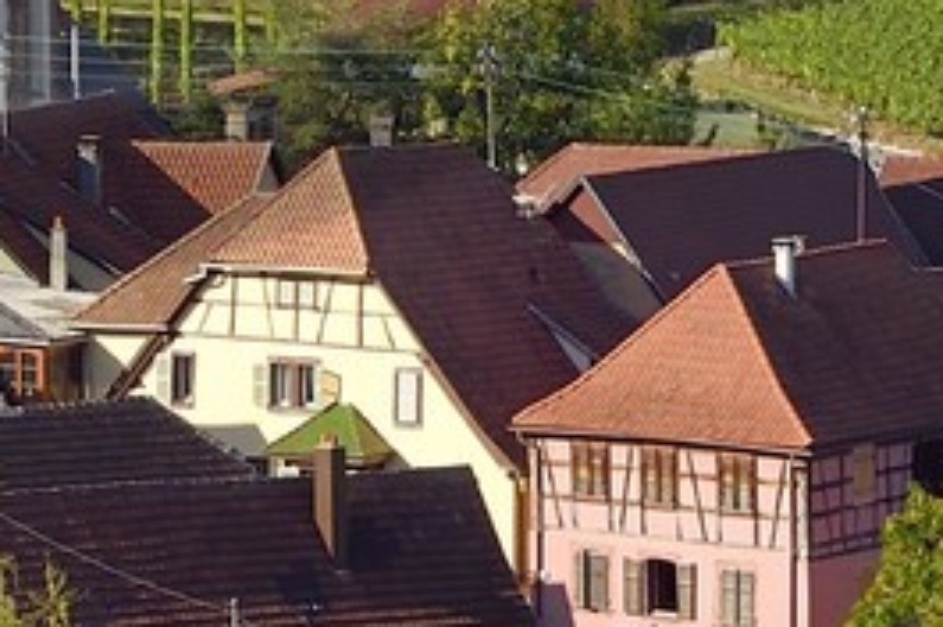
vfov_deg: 3.2
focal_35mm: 422
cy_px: -1183
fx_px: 11040
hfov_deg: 4.9
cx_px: -171
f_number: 11
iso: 200
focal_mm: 70
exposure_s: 1/250
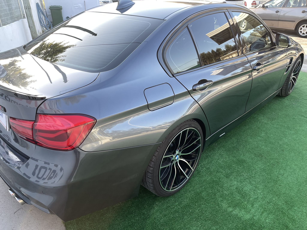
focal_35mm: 26
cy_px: 115
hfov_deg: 67.3
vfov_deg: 53.1
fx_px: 231
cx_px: 154
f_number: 1.6
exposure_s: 1/270
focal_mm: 5.1
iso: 32
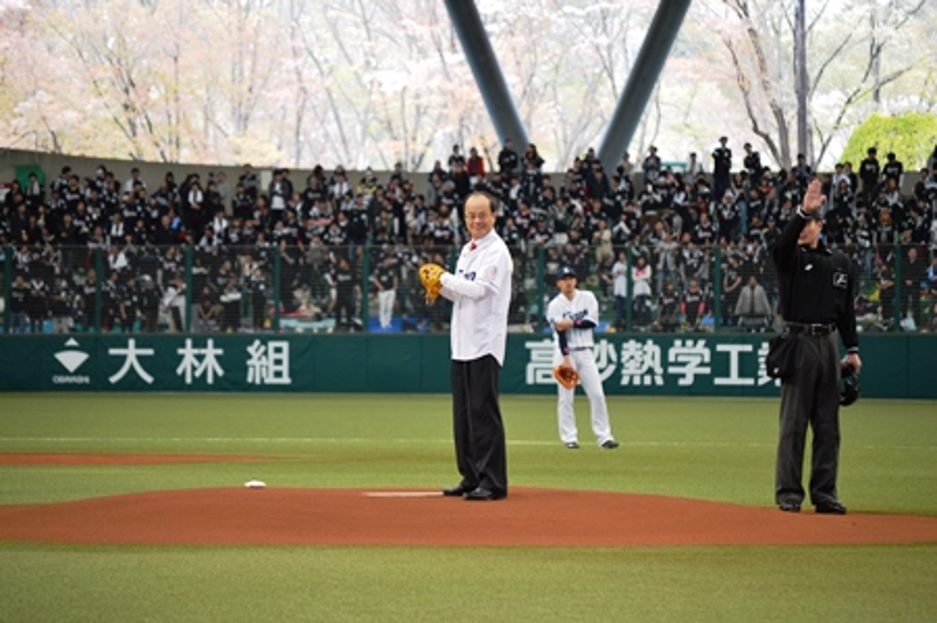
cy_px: 312
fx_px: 5852
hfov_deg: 9.2
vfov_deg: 6.1
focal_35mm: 225
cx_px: 468
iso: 400
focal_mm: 150
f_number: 5
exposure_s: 1/200
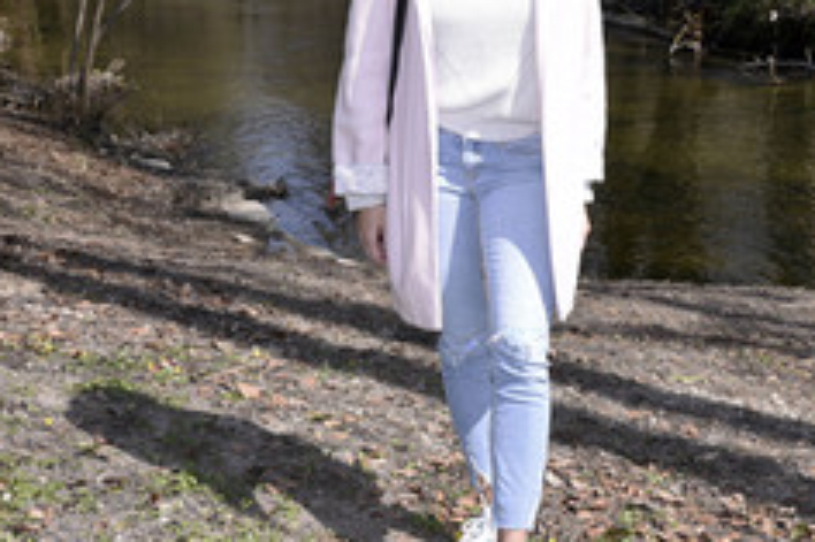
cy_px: 183
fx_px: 1900
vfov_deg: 16.2
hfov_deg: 24.0
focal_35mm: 84
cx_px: 568
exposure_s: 1/160
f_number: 9
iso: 160
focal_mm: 44
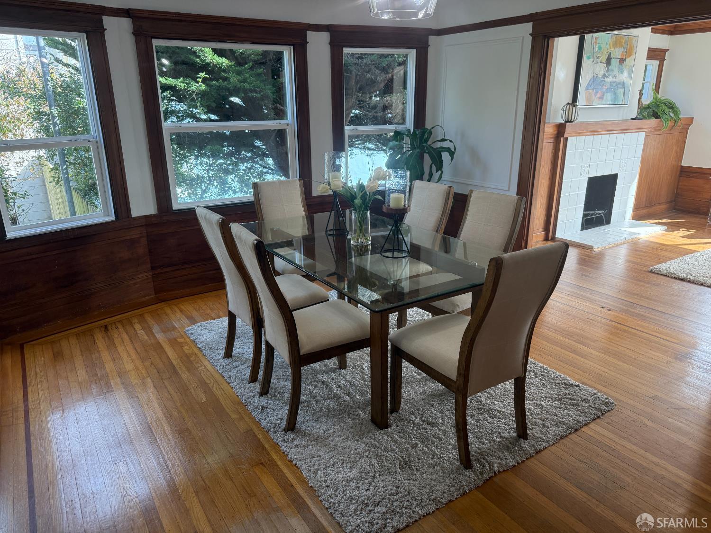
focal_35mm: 24
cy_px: 266
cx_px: 356
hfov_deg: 71.6
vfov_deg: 56.8
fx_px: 493
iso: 160
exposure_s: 1/230
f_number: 1.78
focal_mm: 6.76
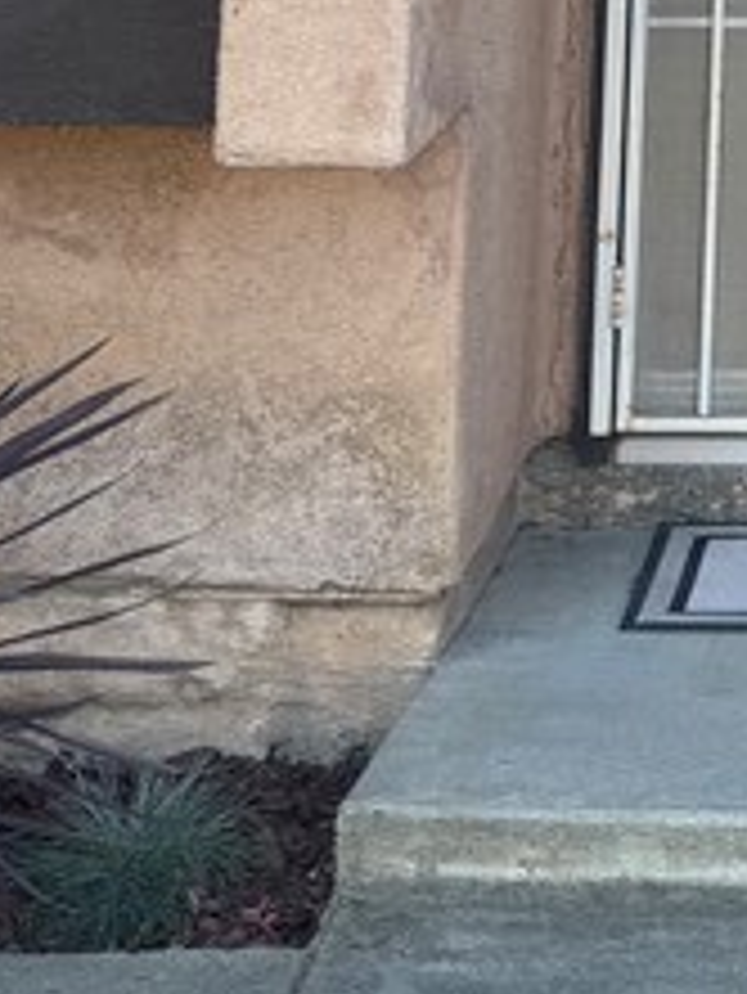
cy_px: -621
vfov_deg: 15.8
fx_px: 3191
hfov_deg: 12.7
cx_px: 1130
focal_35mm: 111
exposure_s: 1/372
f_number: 1.78
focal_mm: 6.76
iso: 80
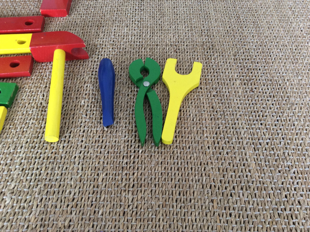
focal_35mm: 32
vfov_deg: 44.1
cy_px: 116
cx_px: 155
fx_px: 286
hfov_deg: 56.9
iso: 80
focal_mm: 3.3
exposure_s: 1/25
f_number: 2.4
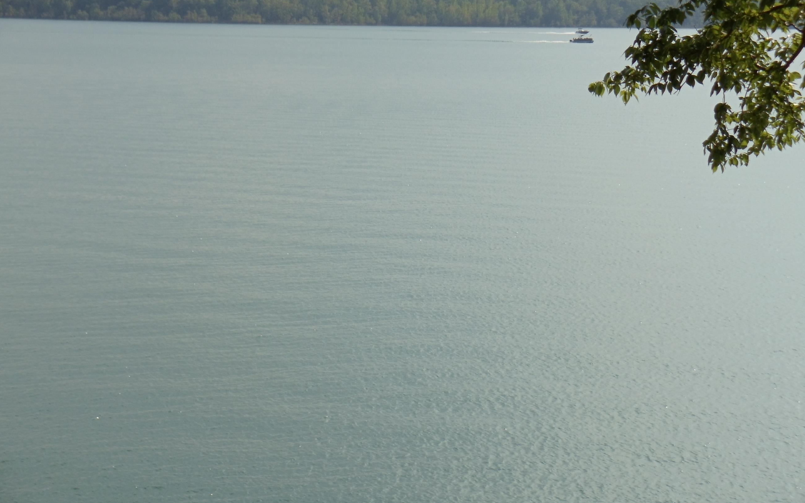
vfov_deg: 10.9
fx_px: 2633
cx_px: 402
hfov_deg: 17.4
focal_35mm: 120
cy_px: 257
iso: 80
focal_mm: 15.35
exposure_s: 1/200
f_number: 9.7
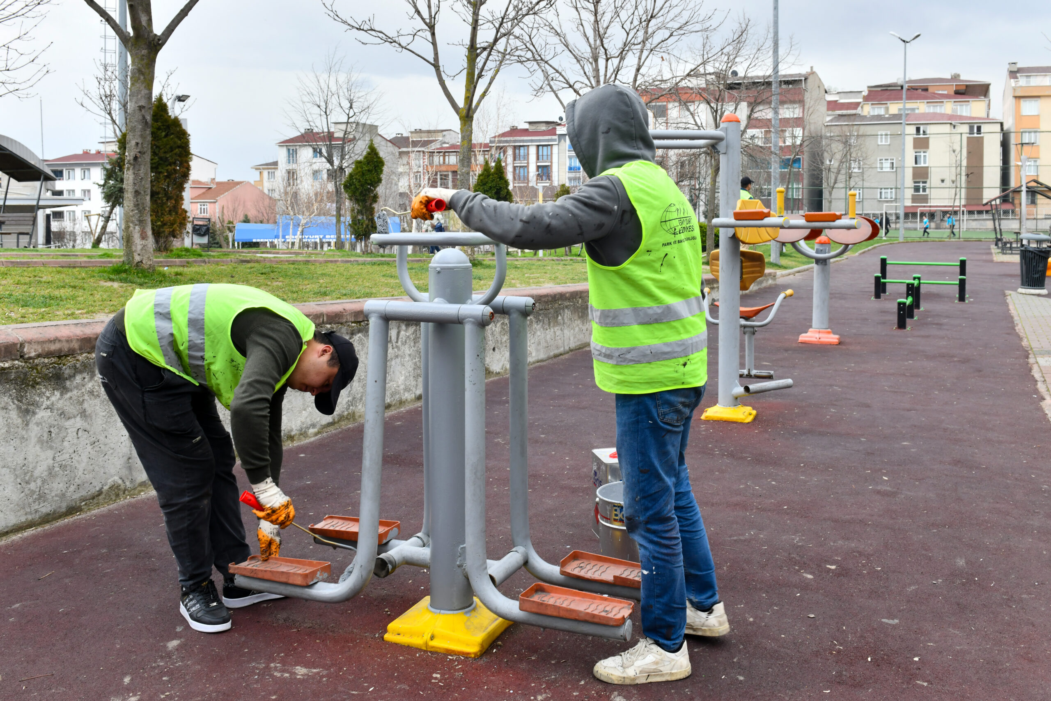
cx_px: 526
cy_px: 350
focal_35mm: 29
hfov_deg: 63.7
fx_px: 847
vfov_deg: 45.0
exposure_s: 1/100
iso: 250
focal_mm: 29
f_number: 10
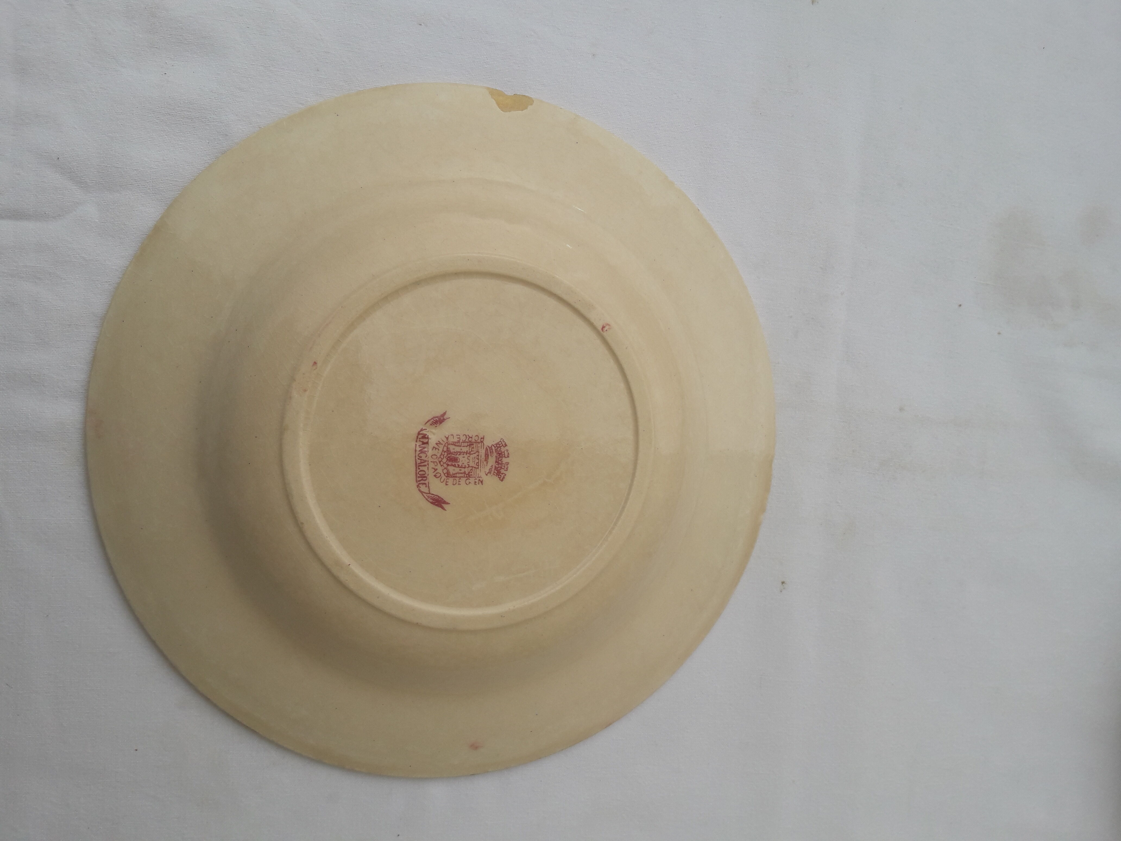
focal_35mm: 28
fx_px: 907
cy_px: 420
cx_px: 560
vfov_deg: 49.7
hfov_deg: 63.4
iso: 40
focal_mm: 3.7
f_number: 1.9
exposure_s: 1/638
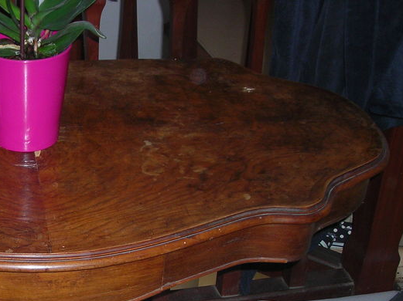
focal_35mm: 73
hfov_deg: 25.7
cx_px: 30
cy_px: 234
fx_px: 849
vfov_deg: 20.0
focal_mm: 6.3
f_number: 3.2
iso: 74
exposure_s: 1/60.1
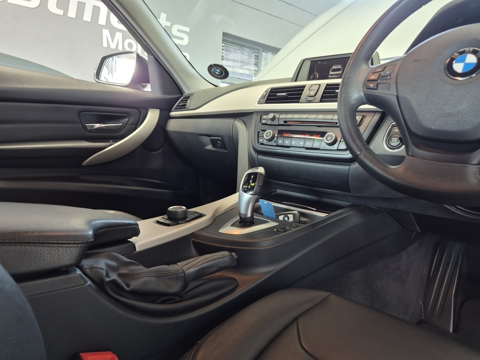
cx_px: 240
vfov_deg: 58.9
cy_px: 180
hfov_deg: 73.9
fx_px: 319
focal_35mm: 23
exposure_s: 1/40
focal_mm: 5.4
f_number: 1.8
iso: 320
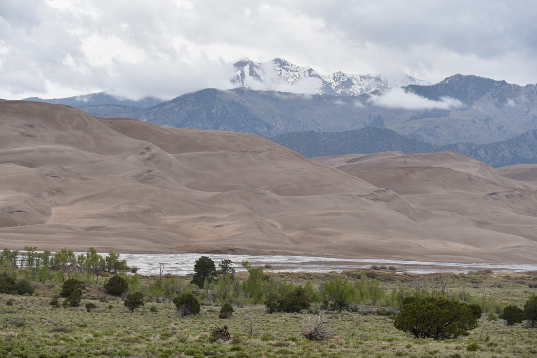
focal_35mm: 125
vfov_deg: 11.0
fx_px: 1865
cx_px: 268
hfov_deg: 16.4
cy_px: 179
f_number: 8
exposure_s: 1/250
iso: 100
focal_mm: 125
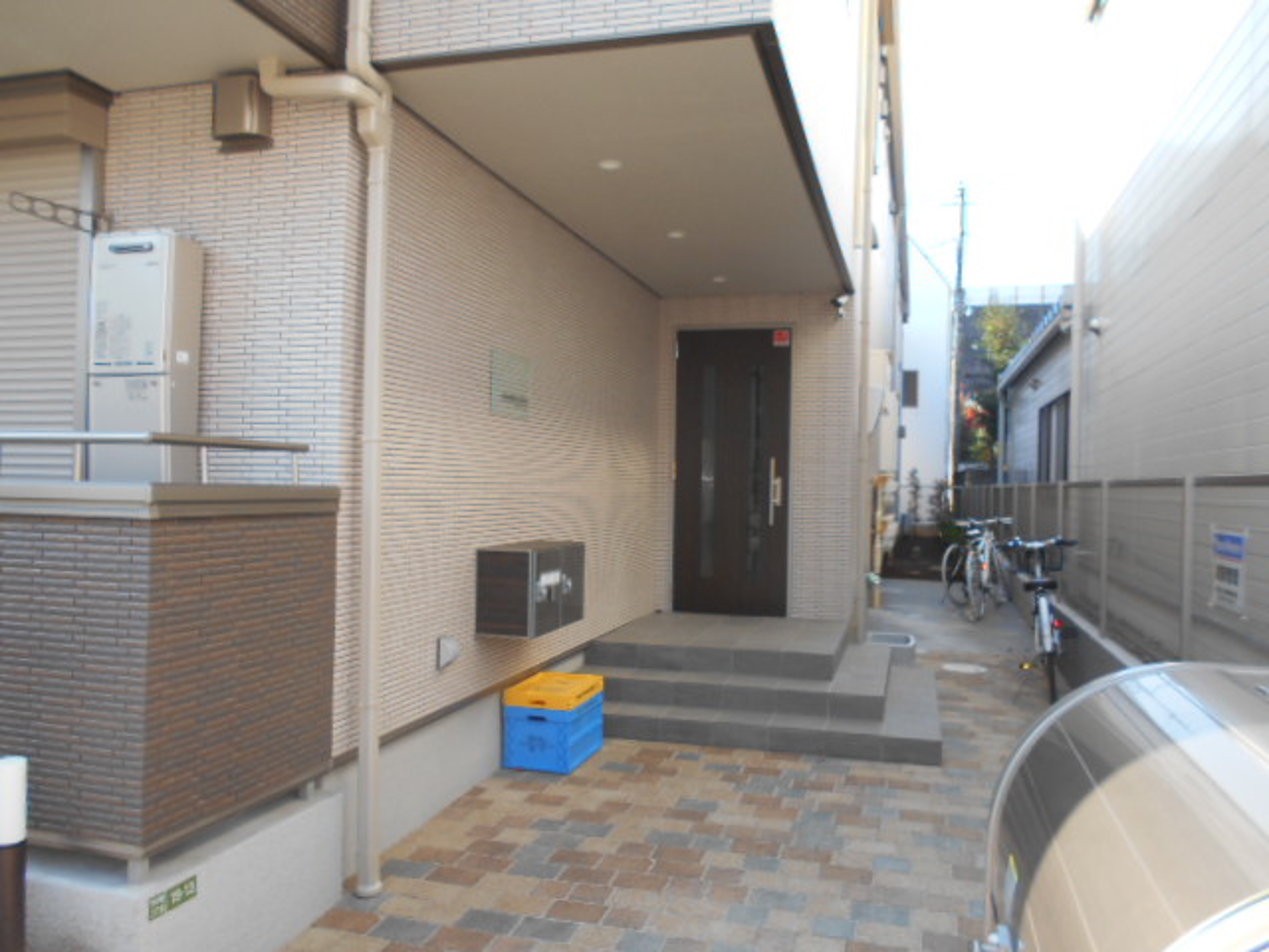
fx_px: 953
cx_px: 634
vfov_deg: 53.1
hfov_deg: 67.3
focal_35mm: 26
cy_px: 476
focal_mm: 4.6
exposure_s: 1/200
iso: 80
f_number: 3.2
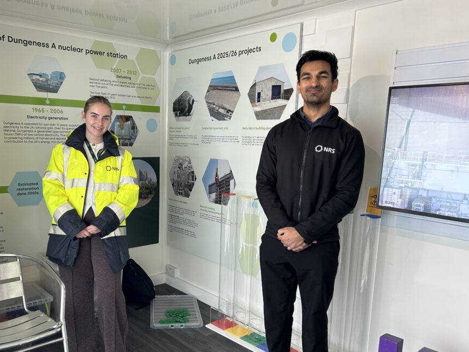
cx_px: 191
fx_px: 434
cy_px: 205
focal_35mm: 32
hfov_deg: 56.4
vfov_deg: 44.0
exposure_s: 1/100
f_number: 1.5
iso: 40
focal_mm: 5.7
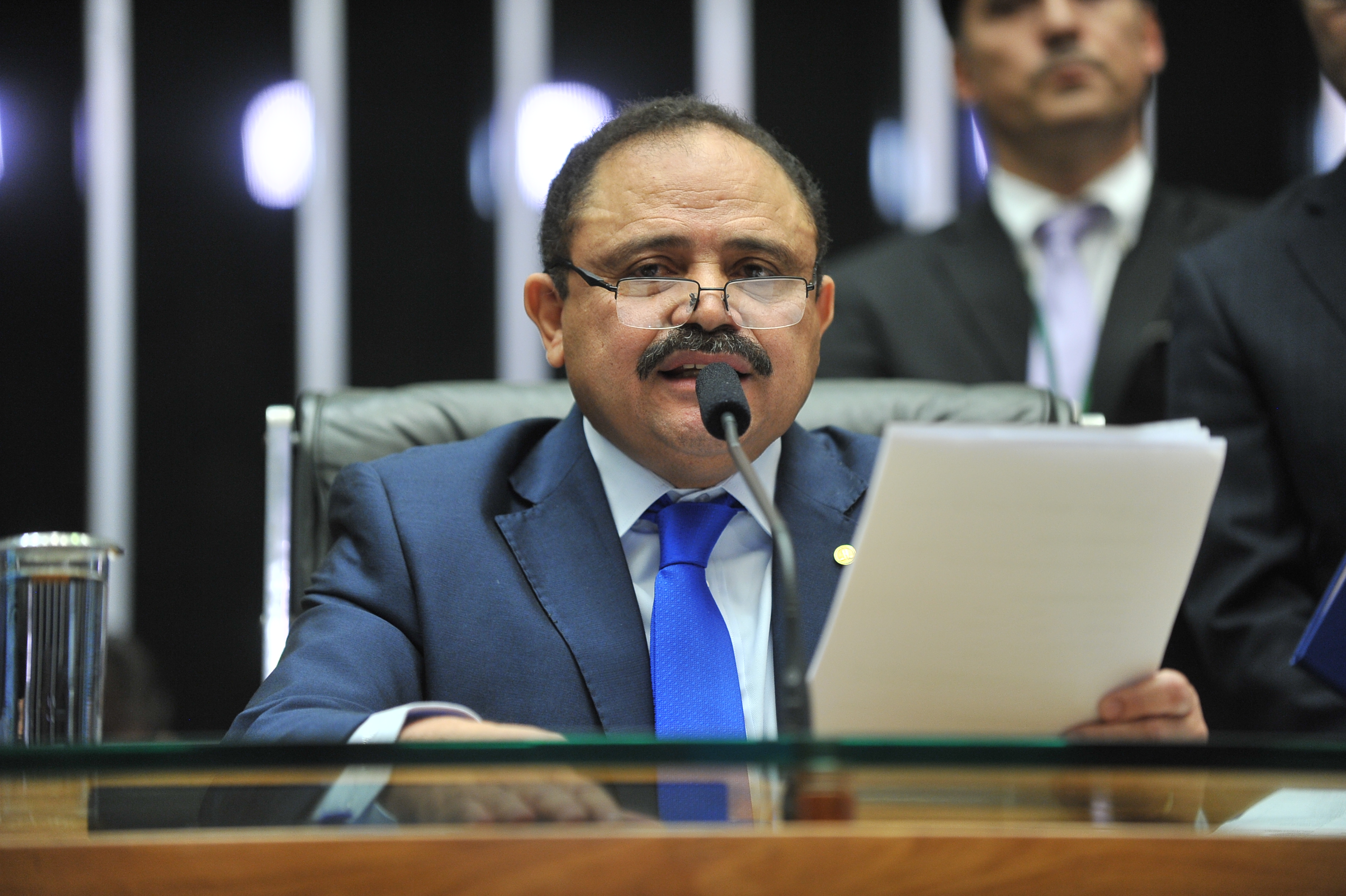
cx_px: 673
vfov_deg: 8.1
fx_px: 6353
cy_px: 448
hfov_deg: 12.1
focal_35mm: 170
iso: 1250
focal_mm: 170
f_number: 2.8
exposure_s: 1/80
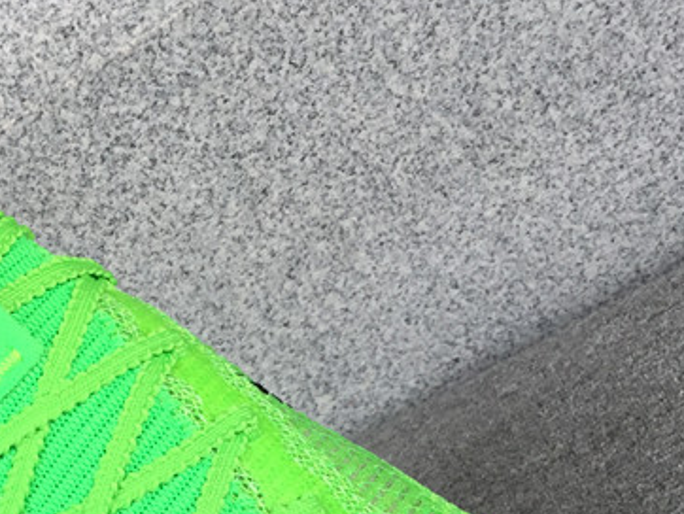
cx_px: 212
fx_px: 1523
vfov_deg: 18.7
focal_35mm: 77
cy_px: 500
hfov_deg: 25.2
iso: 25
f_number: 2.4
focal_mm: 3.3
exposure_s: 1/327
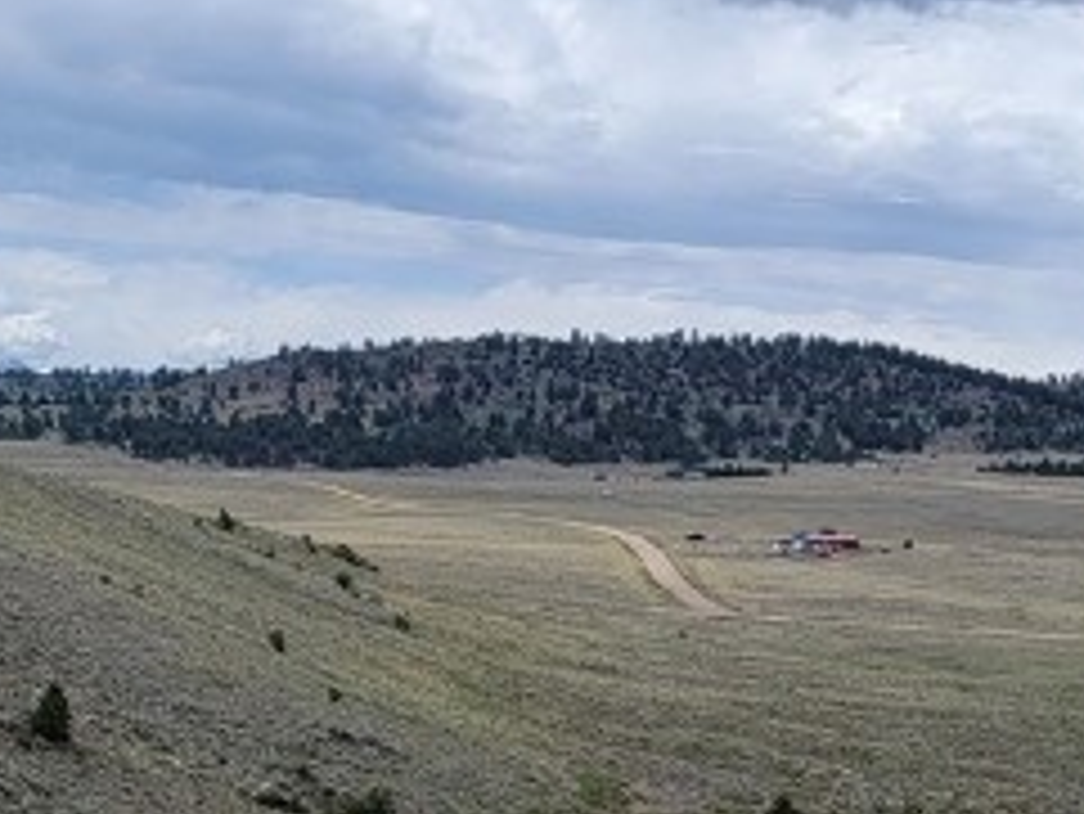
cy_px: 1106
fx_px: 3196
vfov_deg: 13.9
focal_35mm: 102
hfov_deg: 17.9
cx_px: 1439
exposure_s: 1/1283
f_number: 1.8
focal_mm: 6.7
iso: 16
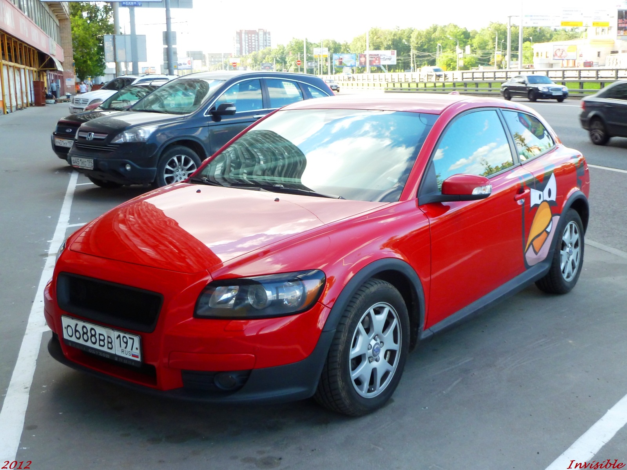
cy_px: 235
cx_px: 314
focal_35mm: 44
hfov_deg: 42.9
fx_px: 797
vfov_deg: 32.9
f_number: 3.7
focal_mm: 7.3
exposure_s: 1/125
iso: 160
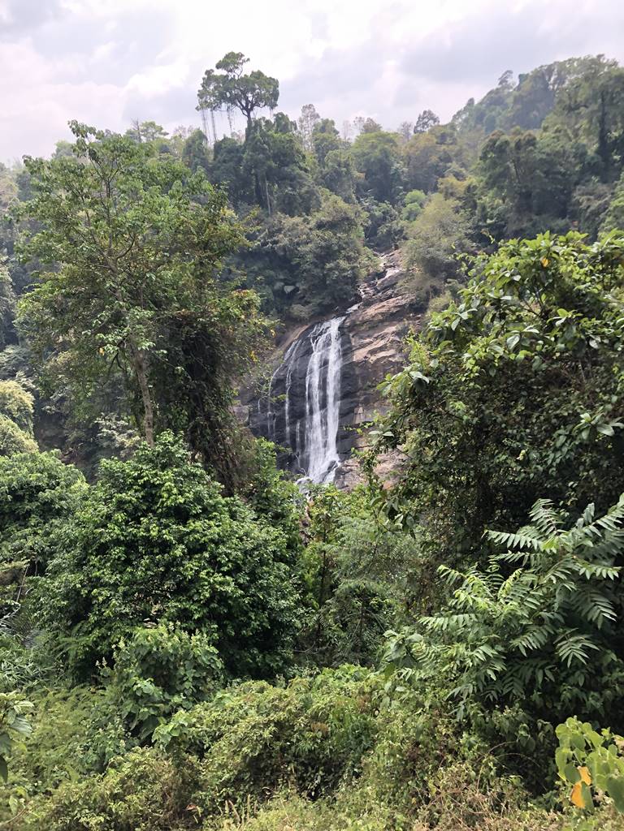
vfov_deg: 63.4
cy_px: 416
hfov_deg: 49.7
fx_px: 673
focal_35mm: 28
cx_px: 312
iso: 20
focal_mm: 3.99
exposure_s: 1/421
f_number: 1.8
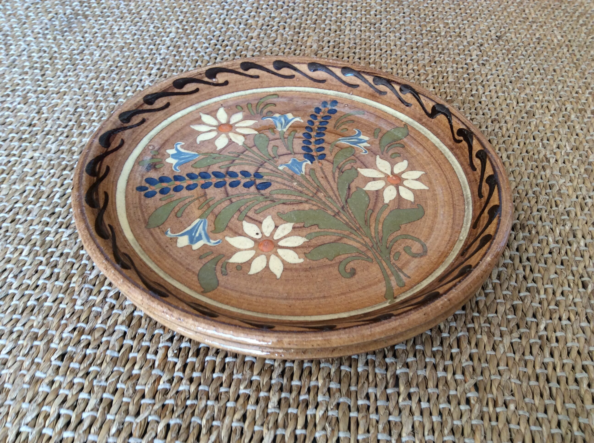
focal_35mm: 32
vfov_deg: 44.1
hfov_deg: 56.9
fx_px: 548
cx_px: 297
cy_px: 222
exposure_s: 1/33
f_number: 2.4
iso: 40
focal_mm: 3.3
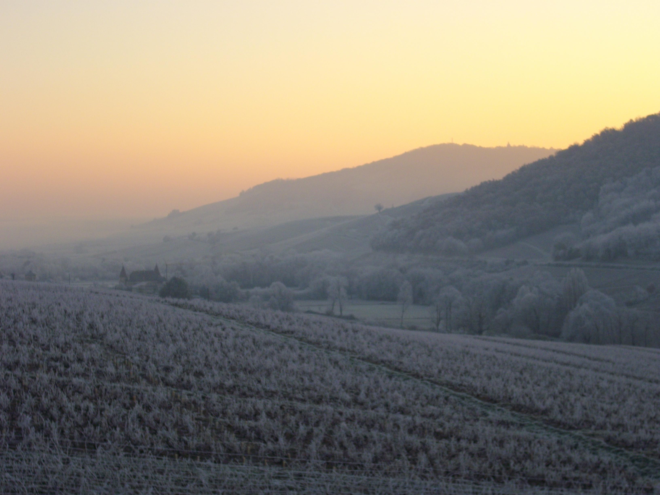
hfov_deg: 25.3
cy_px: 248
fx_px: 1468
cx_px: 330
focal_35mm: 77
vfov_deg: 19.1
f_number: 4.2
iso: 100
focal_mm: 12.8
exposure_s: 1/200
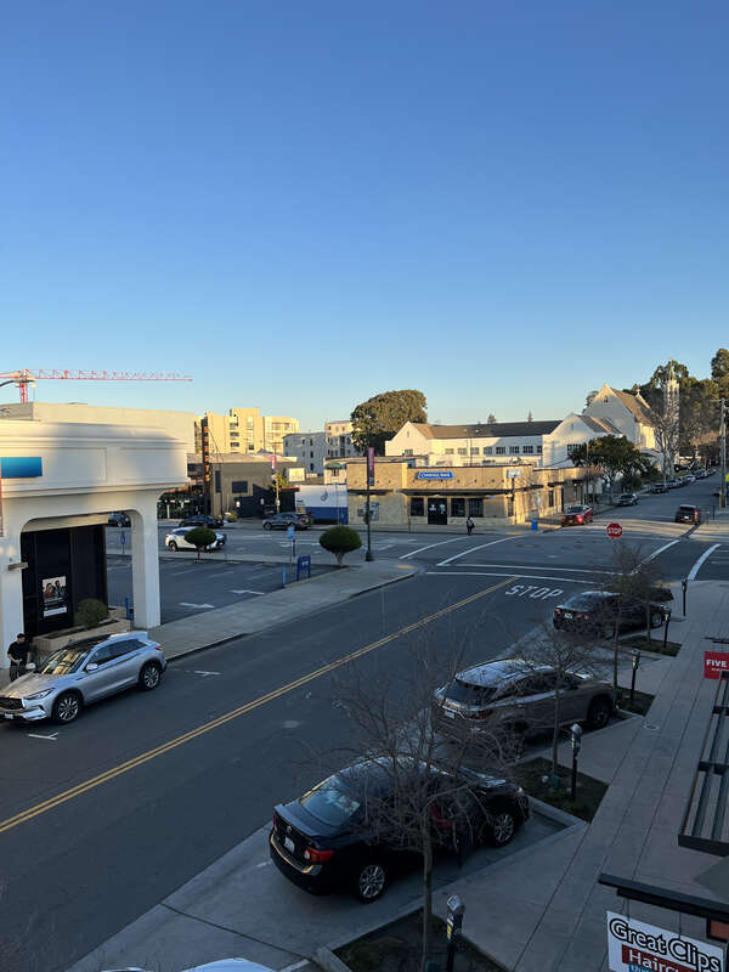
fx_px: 730
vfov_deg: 67.3
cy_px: 486
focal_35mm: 26
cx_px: 364
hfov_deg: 53.1
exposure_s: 1/1972
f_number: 1.5
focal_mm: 5.7
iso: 50
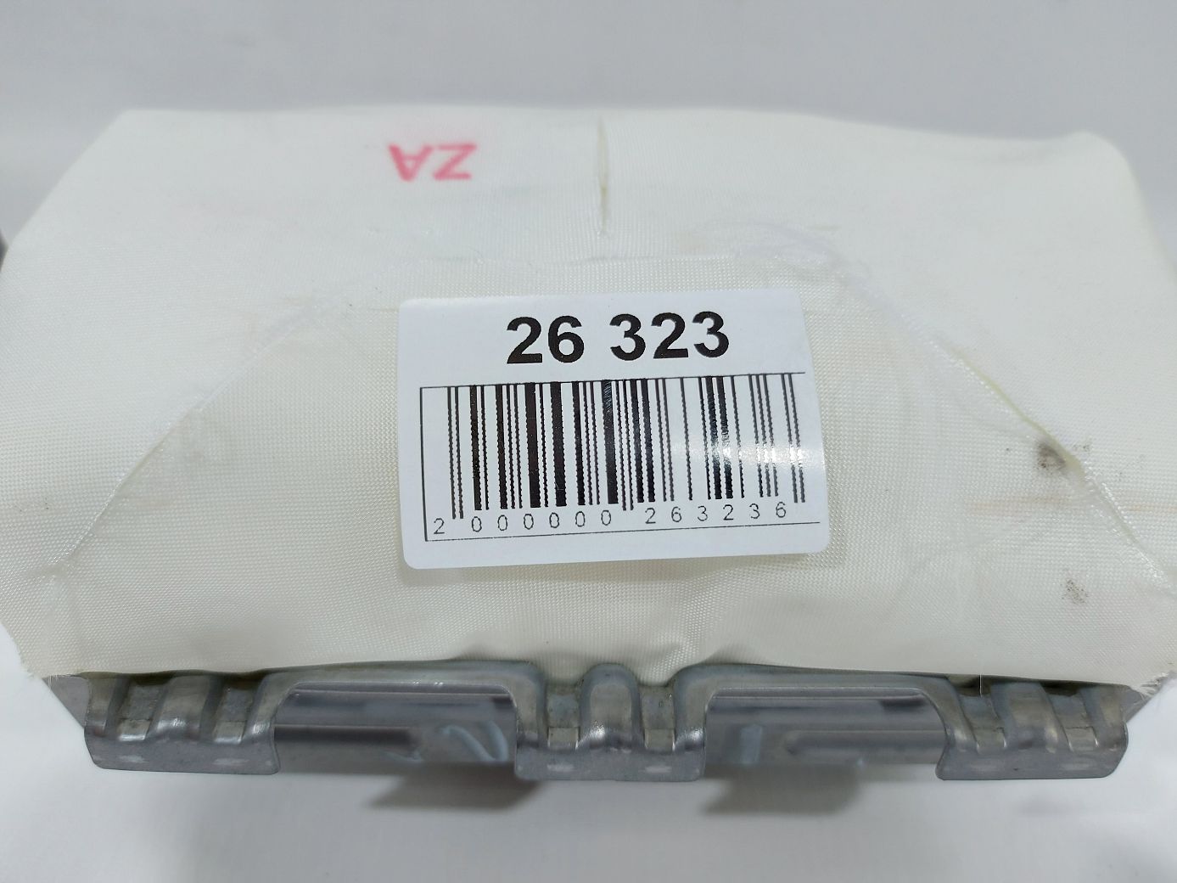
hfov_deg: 71.6
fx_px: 816
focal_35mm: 24
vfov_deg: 56.8
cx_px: 588
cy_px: 442
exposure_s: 1/50
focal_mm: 5.23
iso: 64
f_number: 1.8
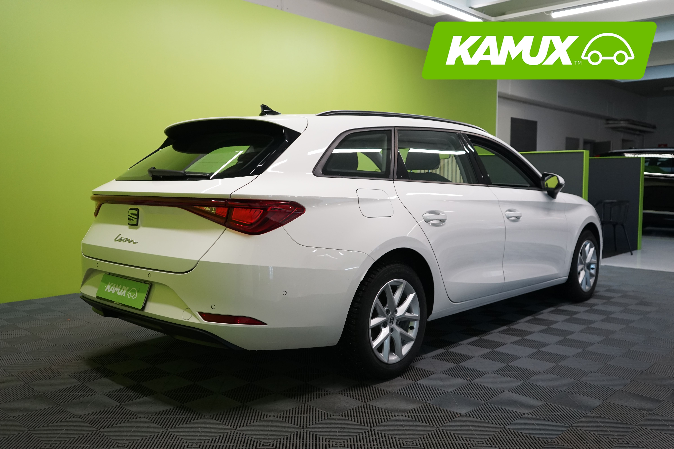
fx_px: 580
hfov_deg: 60.3
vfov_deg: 42.3
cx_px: 337
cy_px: 224
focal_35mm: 31
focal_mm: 31
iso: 1250
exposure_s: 1/50
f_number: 4.5
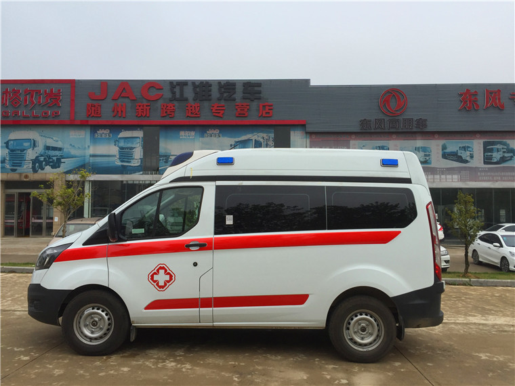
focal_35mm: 29
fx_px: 431
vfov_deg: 48.2
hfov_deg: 61.7
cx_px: 258
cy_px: 193
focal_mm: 4.15
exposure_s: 1/2475
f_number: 2.2
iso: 32
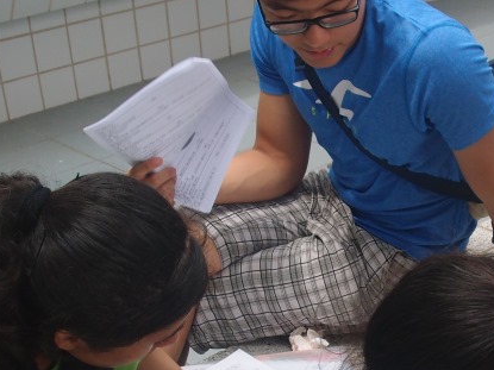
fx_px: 1127
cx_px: 412
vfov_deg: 18.3
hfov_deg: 24.2
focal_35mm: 79
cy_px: 333
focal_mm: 6.87
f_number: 2.5
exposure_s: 1/320
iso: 100
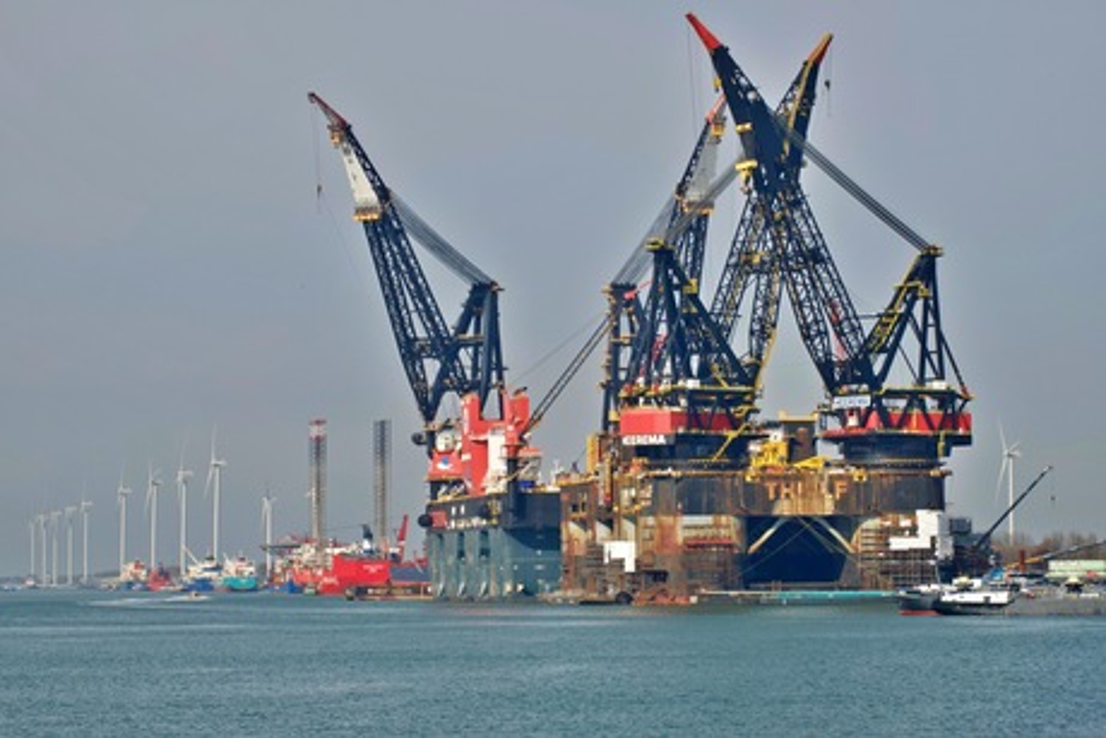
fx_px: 3657
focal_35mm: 119
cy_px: 369
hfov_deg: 17.2
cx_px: 553
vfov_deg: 11.5
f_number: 8
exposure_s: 1/640
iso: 100
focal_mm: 43.48
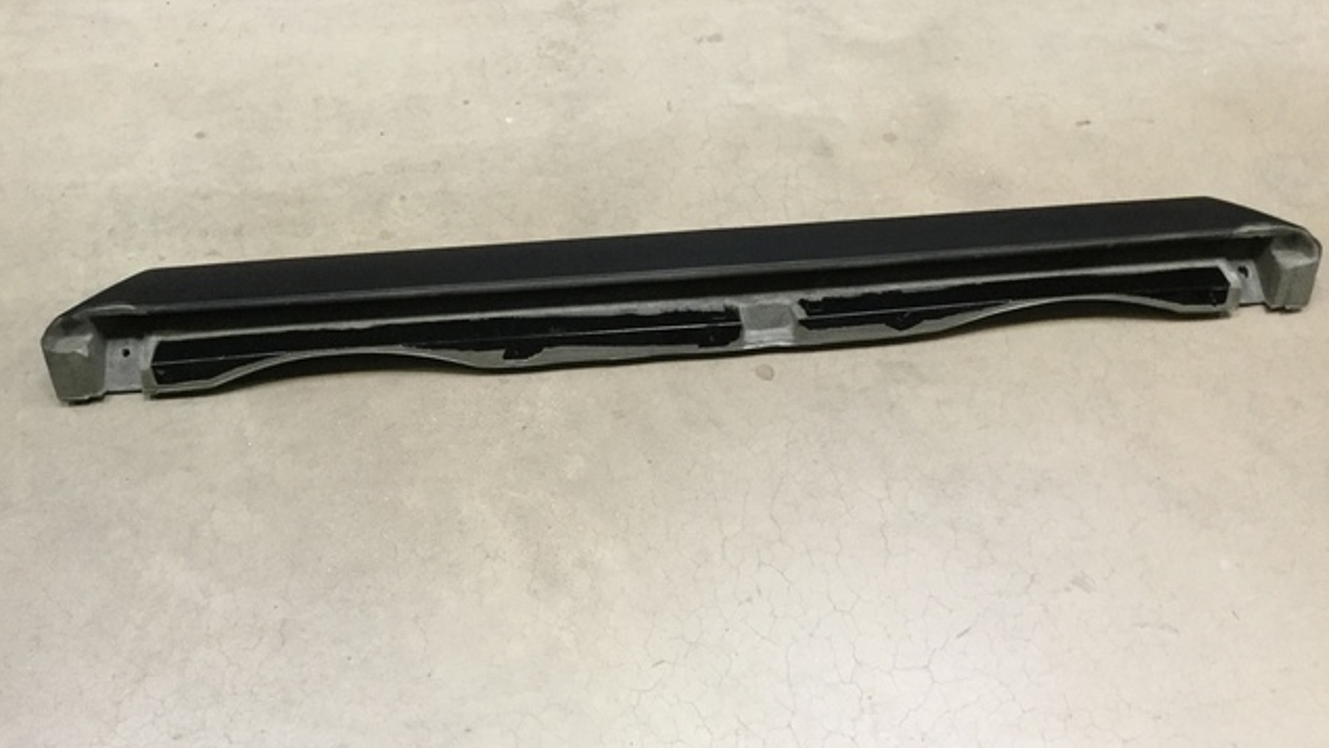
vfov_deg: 34.6
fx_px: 1198
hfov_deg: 58.0
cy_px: 322
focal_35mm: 34
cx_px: 662
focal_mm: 3.3
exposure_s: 1/30
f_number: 2.4
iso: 125
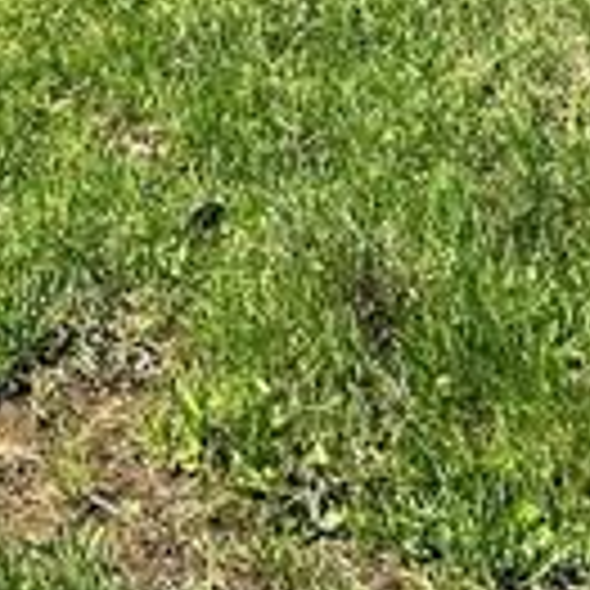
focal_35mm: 97
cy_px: -685
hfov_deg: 15.2
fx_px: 1870
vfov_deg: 14.2
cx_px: -509
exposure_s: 1/2564
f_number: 2.2
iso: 50
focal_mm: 2.22
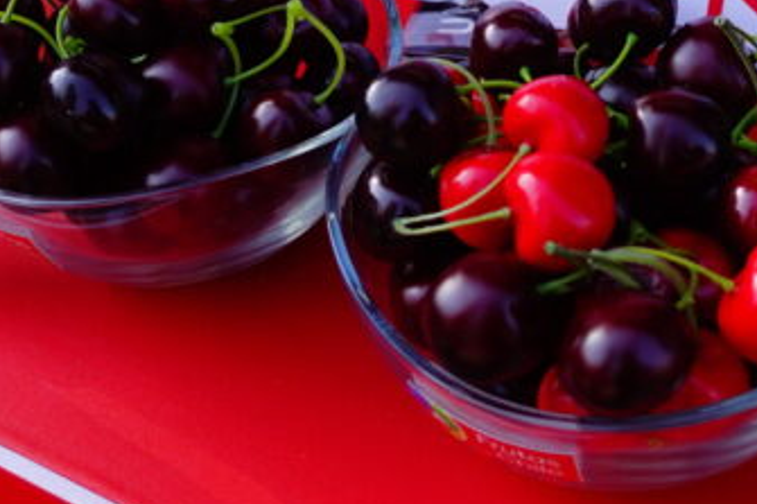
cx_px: 504
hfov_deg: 35.9
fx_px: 1156
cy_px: -61
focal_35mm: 55
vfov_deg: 23.0
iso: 200
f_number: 1.8
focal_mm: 9.4
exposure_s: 1/1250
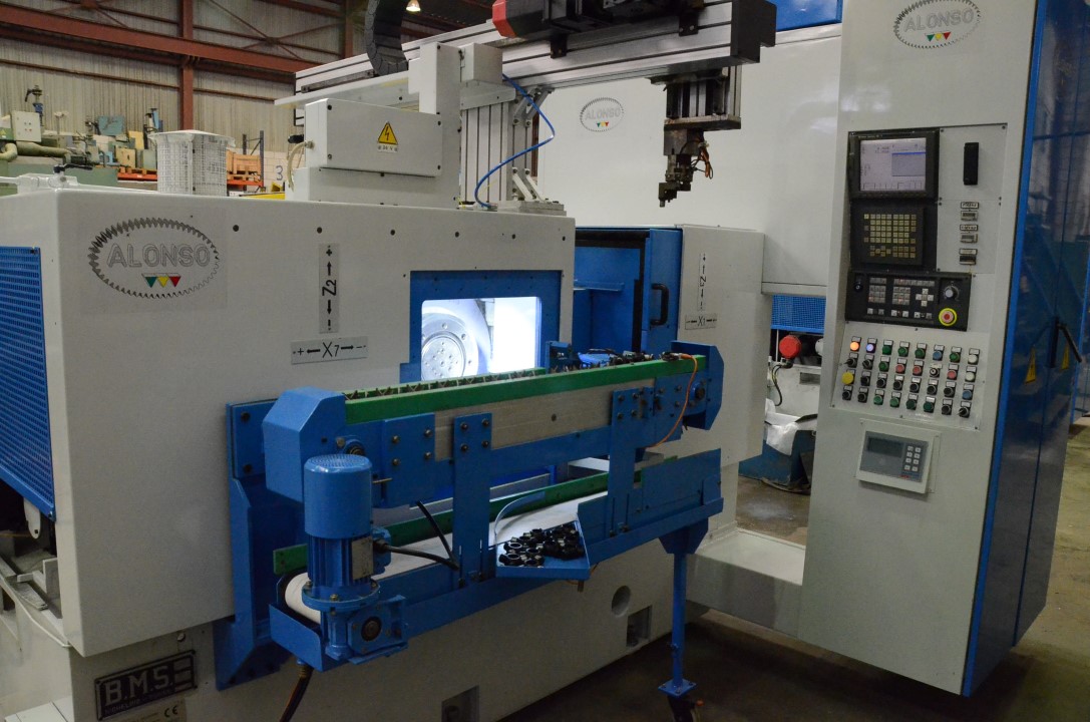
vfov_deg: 47.7
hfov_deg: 67.5
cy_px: 361
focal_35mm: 27
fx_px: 816
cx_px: 545
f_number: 7.1
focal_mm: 18
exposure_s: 1/200
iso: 6400
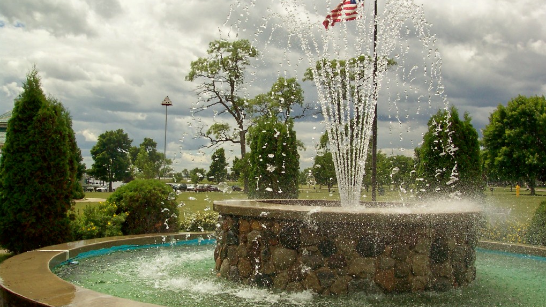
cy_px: 134
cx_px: 272
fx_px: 579
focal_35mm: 40
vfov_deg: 29.7
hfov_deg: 50.5
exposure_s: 1/1000
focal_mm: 8
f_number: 4.8
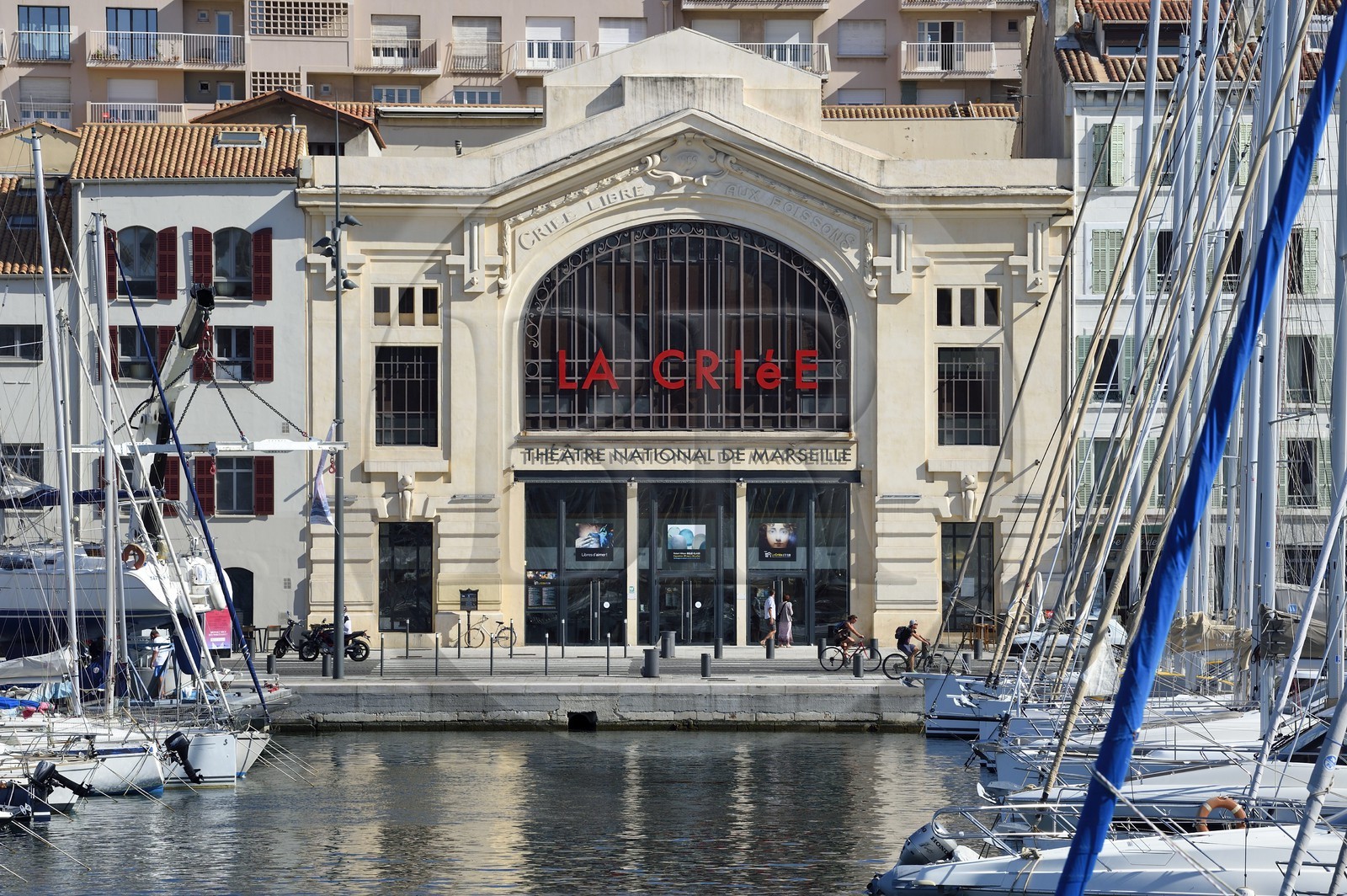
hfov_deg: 12.1
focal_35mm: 170
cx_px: 674
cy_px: 448
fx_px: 6355
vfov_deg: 8.1
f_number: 9
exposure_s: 1/500
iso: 200
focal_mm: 170
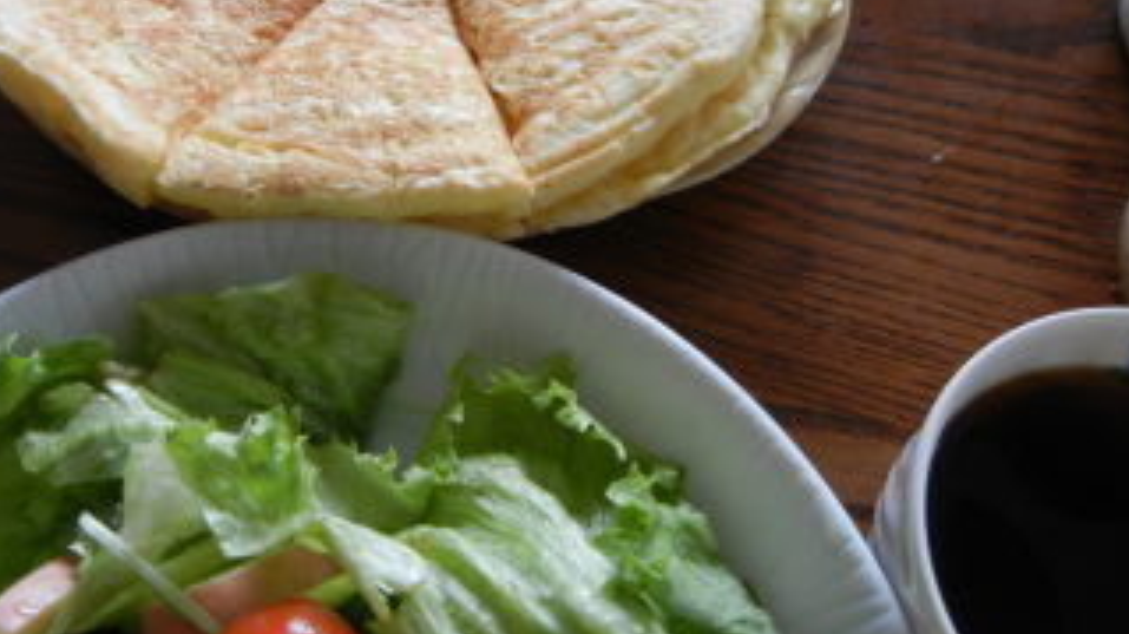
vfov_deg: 28.5
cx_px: 464
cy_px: 152
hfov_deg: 49.2
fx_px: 1227
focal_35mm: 41
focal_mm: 5.4
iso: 395
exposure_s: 1/30
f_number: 3.5
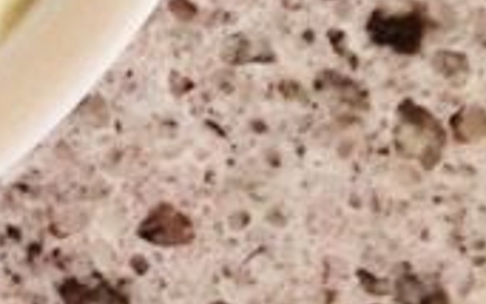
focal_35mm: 277
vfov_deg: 4.7
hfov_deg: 7.3
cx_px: -534
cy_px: -170
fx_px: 3670
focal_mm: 4.28
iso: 160
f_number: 2.4
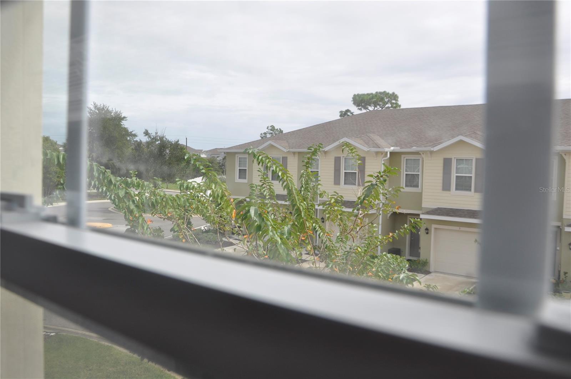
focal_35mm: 32
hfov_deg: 59.6
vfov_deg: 41.6
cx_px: 286
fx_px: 499
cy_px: 190
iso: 200
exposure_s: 1/320
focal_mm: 21
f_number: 8
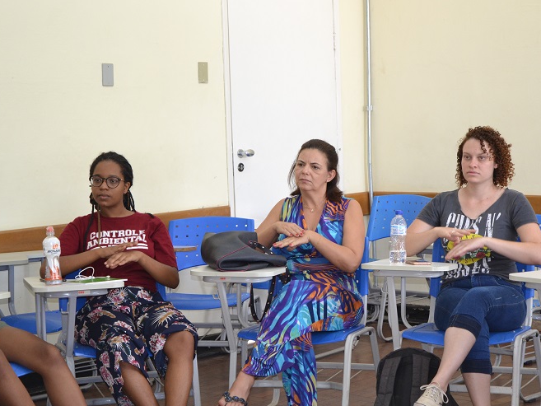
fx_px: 1415
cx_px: 296
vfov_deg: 16.3
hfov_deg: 21.6
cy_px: 204
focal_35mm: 91
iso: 1100
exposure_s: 1/60
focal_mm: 55
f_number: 5.6
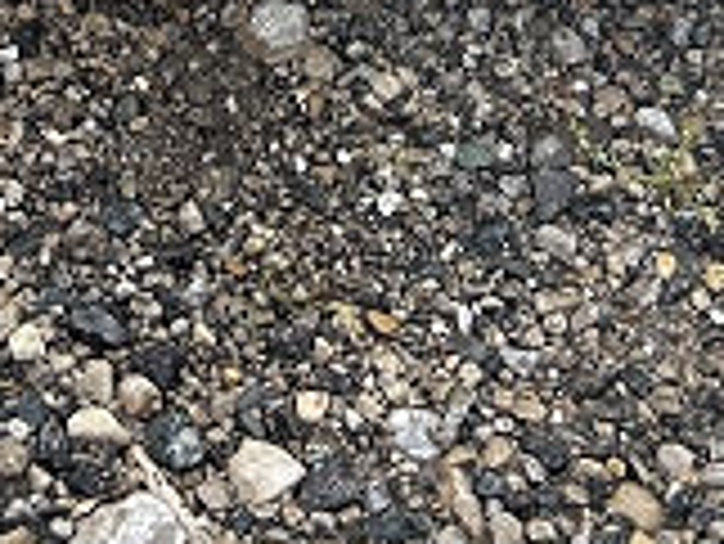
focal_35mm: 129
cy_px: -796
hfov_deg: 15.1
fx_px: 2700
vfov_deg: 10.0
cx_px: 58
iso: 50
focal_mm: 5.7
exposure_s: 1/1575
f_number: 1.5
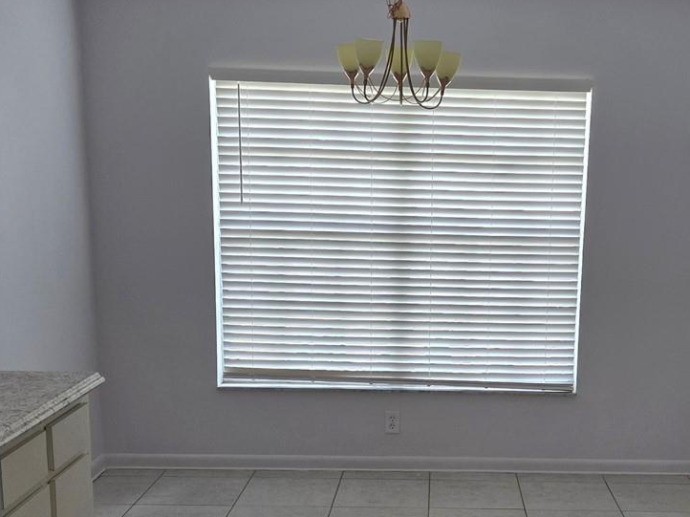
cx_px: 468
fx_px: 1016
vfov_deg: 28.3
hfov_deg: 37.0
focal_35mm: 51
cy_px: 363
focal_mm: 5.4
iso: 250
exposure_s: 1/120
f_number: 1.8
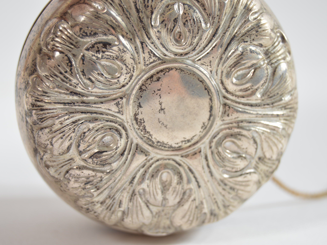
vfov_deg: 16.5
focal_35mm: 90
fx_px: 846
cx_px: 158
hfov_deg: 21.9
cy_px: 122
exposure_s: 1/80
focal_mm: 55
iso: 100
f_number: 7.1
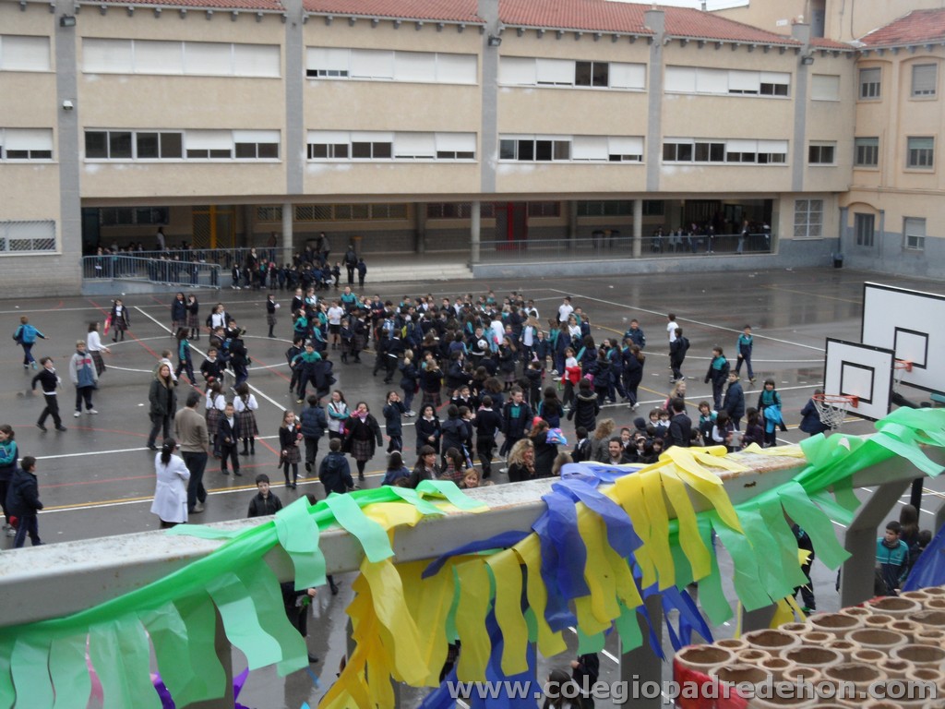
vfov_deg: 36.0
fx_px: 1092
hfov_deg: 46.8
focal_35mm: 40
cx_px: 472
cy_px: 354
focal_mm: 6.5
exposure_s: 1/125
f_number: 3.6
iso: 80
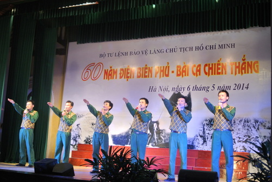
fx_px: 333
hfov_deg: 44.4
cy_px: 91
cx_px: 136
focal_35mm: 44
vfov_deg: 30.6
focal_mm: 16.3
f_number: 4.2
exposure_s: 1/80
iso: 200
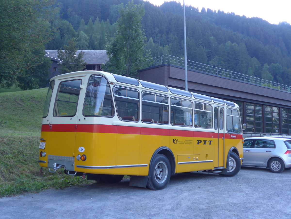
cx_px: 146
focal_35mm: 41
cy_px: 110
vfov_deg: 35.1
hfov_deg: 45.8
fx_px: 345
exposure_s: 1/100
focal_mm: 8.4
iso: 80
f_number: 2.6
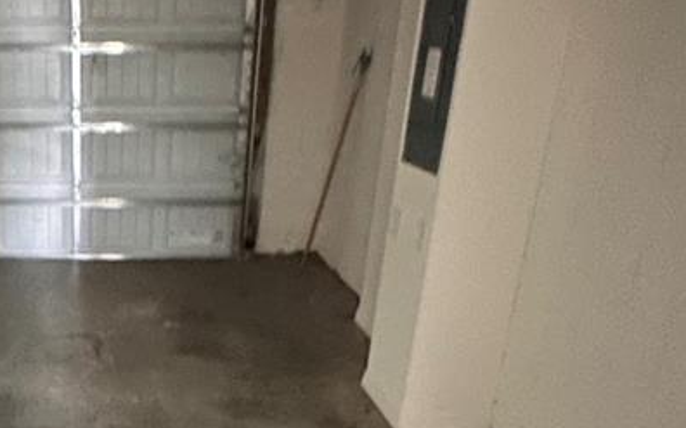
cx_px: 69
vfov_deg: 27.8
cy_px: 359
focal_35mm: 45
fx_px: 841
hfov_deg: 41.0
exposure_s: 1/11
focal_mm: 2.22
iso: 1000
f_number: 2.2
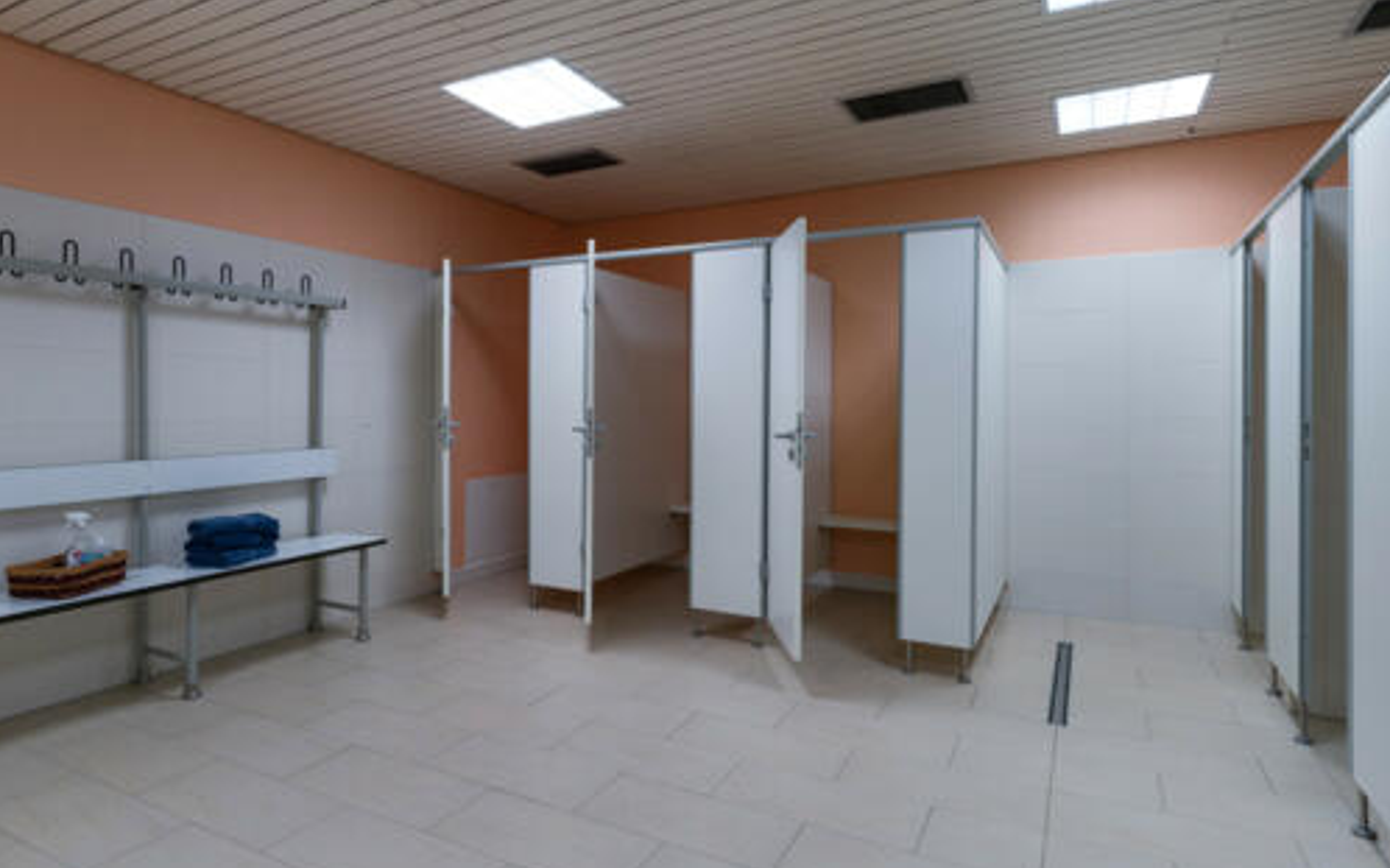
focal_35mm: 20
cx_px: 611
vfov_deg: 59.5
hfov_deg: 84.7
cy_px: 382
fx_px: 757
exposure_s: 1/20
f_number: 8
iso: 400
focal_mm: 21
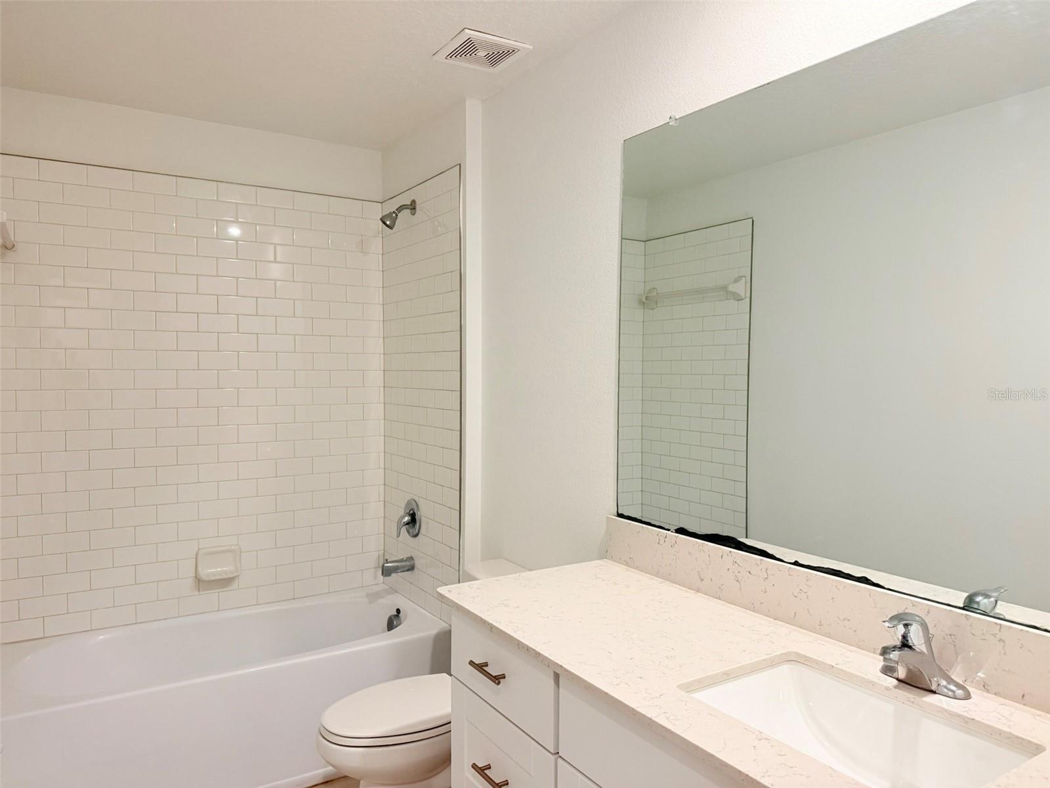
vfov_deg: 56.8
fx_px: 728
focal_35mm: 24
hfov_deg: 71.6
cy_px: 394
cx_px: 525
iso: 200
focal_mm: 6.76
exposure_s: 1/120
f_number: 1.78
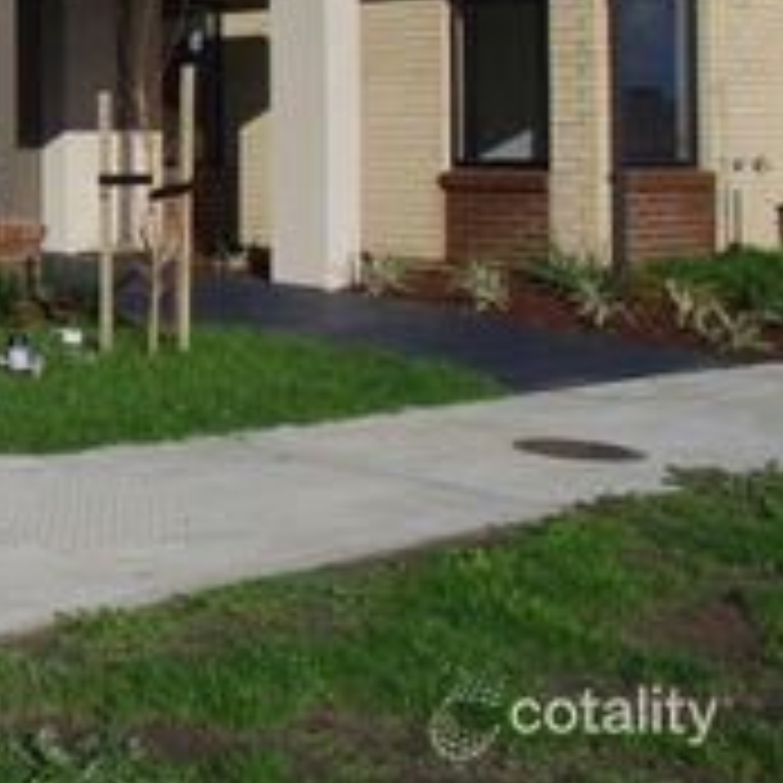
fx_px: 1587
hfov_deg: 24.0
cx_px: -266
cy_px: 101
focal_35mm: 62
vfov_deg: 26.9
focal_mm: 18
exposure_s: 1/180
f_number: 16
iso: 200
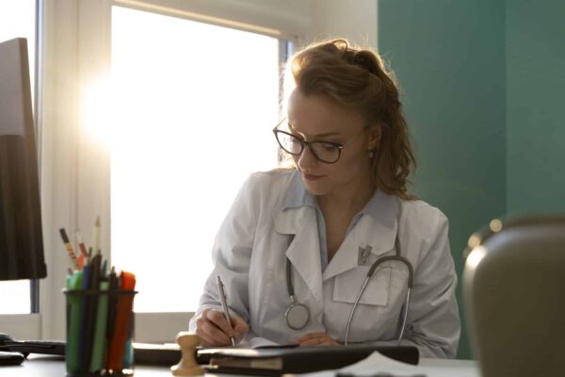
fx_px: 1177
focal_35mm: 75
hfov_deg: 27.0
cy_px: 188
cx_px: 282
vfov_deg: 18.2
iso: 500
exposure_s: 1/320
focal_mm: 75
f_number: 5
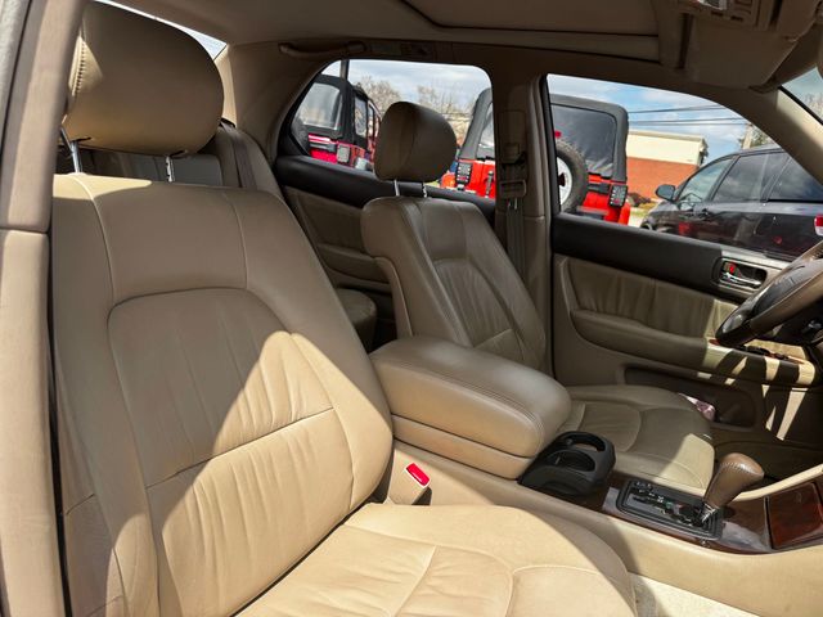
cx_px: 412
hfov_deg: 71.6
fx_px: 571
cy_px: 308
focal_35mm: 24
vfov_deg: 56.8
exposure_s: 1/2604
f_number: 1.78
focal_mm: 6.76
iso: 80
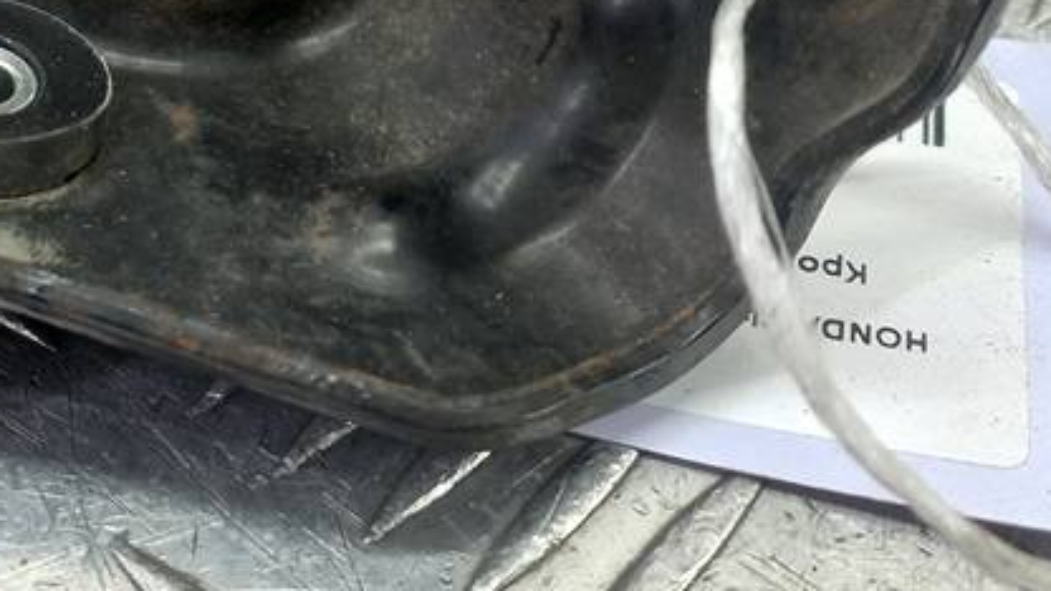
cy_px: -15
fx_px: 1867
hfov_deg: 30.7
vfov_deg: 17.5
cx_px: 210
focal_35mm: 67
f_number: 1.8
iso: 100
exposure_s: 1/50
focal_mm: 4.6
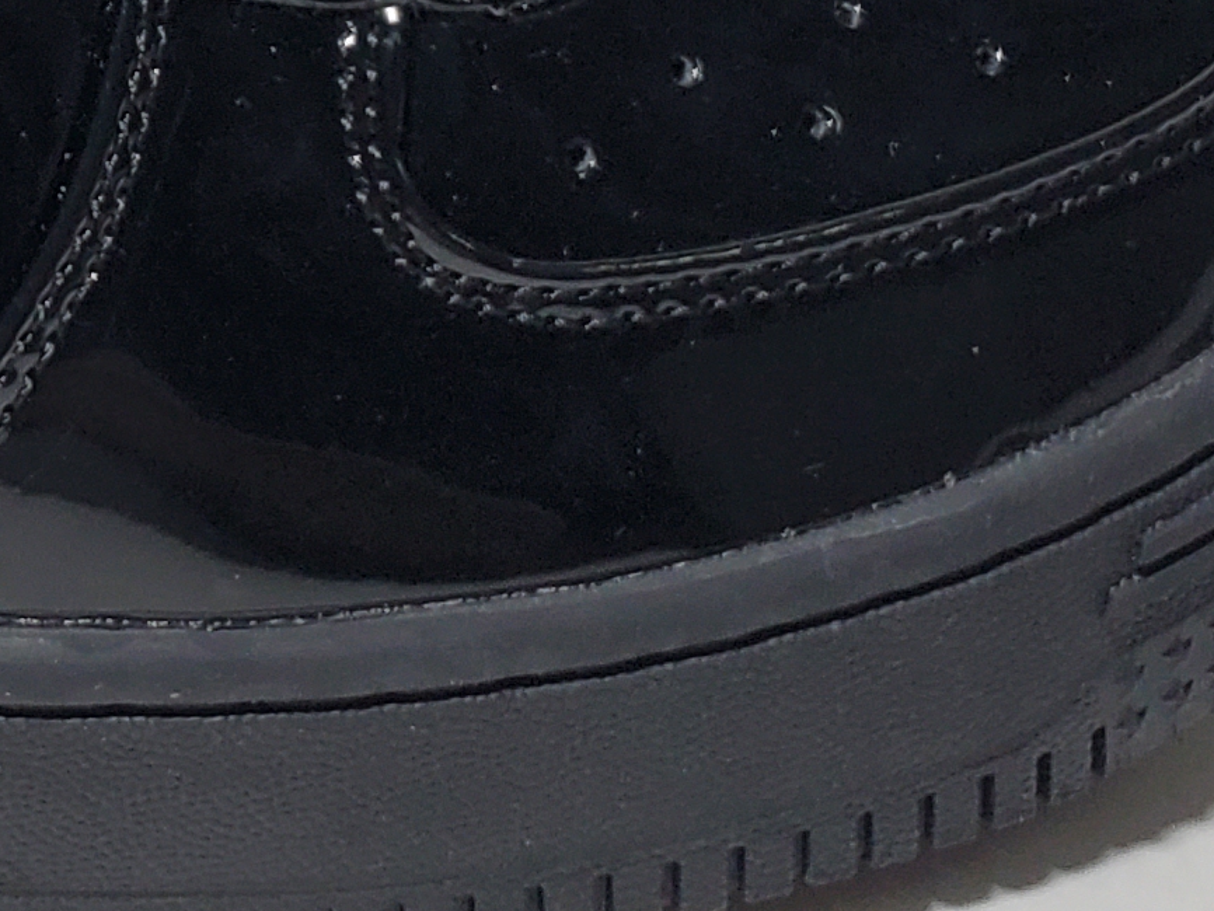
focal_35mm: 121
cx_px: -294
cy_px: -723
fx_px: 4245
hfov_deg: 15.6
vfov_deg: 11.4
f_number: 1.5
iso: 50
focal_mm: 4.3
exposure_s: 1/337
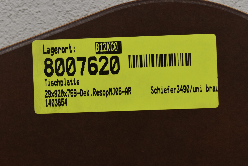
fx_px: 568
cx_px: 124
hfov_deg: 24.6
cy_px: 83
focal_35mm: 82
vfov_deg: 16.6
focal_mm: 55
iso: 280
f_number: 8
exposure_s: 1/60
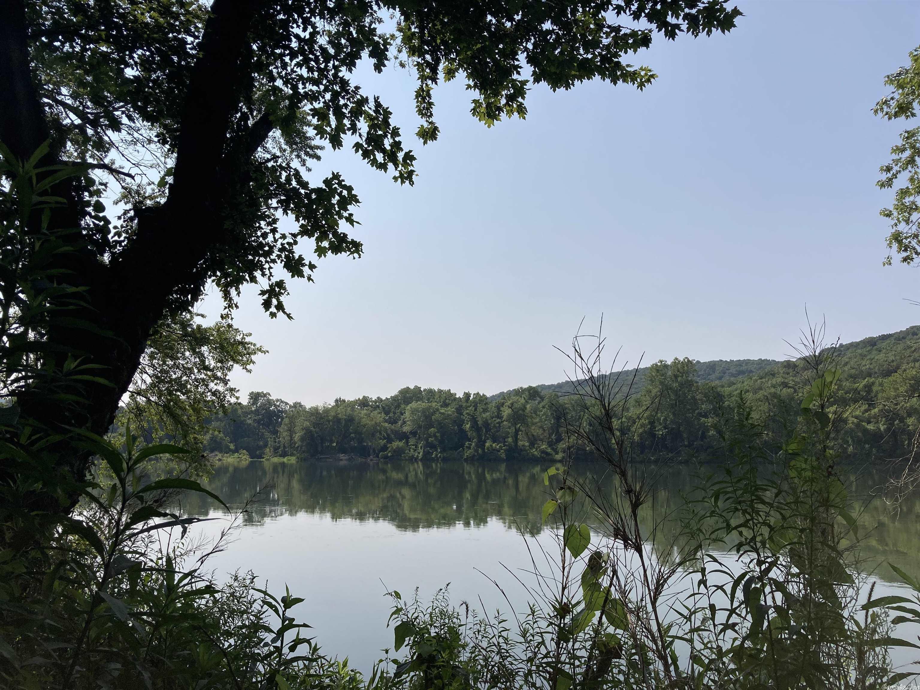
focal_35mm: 28
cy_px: 345
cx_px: 460
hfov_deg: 63.4
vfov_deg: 49.7
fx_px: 744
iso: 25
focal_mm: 3.99
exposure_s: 1/4878
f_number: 1.8
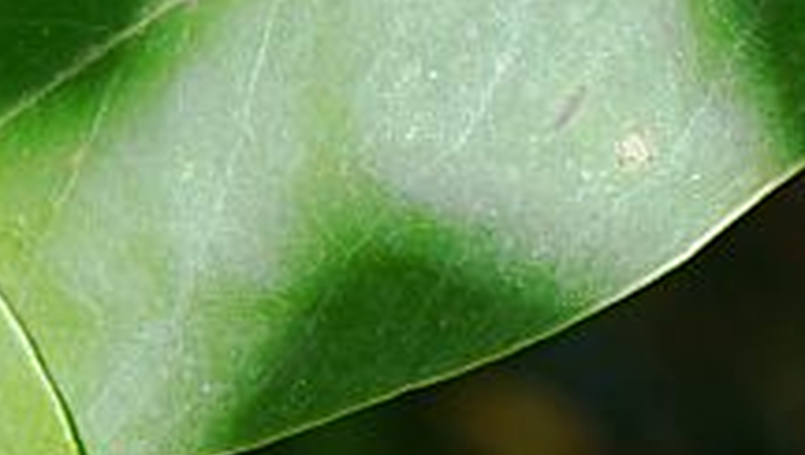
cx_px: 1368
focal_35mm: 293
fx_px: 6260
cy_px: -832
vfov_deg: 4.0
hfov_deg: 7.2
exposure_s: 1/100
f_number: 9
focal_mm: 49
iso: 100
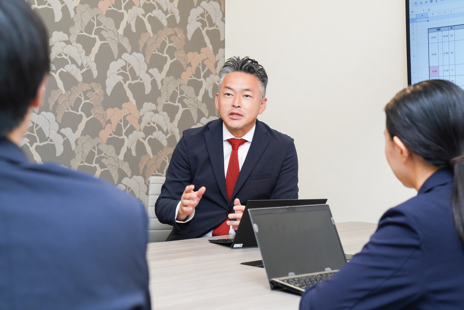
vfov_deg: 20.9
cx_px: 232
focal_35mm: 65
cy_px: 155
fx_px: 838
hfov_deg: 31.0
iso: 500
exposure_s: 1/60
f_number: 5.6
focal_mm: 65
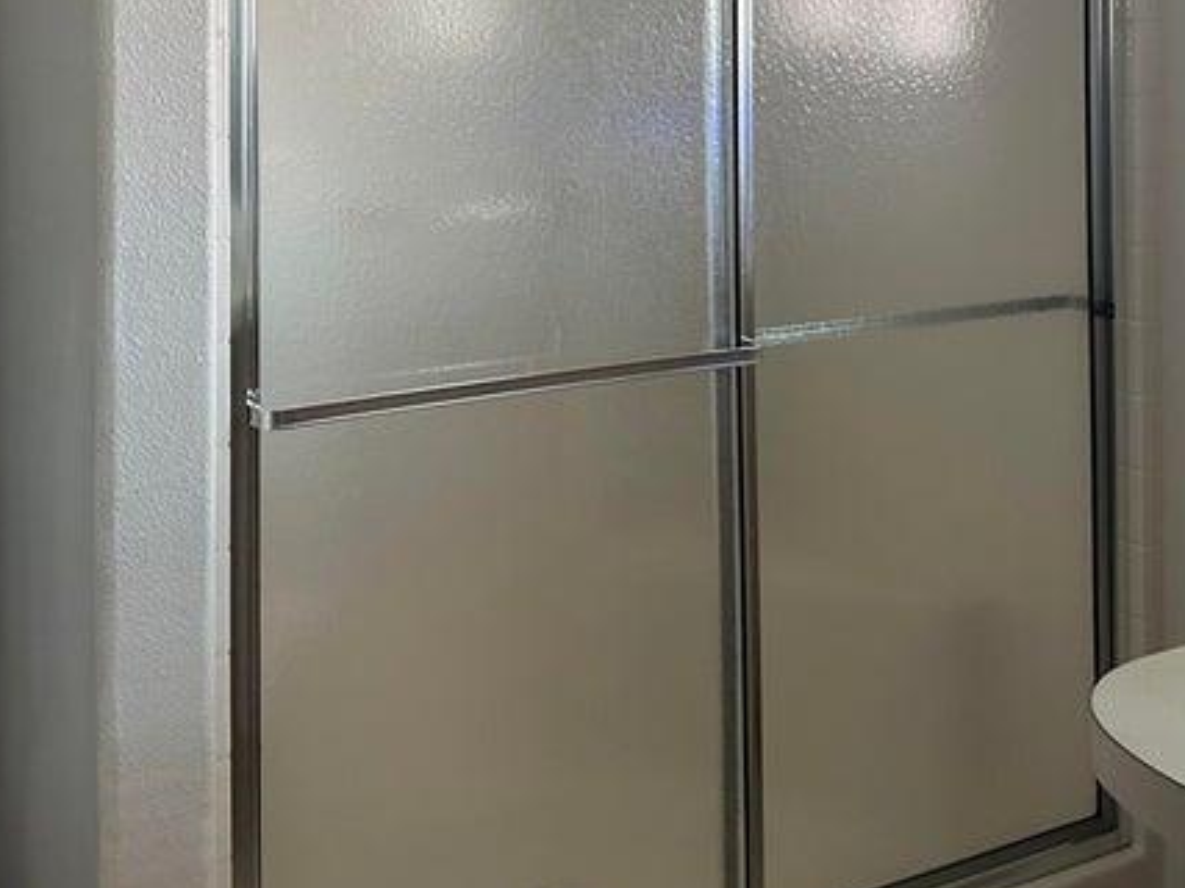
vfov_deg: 28.7
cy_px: 33
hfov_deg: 39.5
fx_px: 1643
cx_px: 481
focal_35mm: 48
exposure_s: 1/60
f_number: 1.78
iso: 640
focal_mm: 6.86
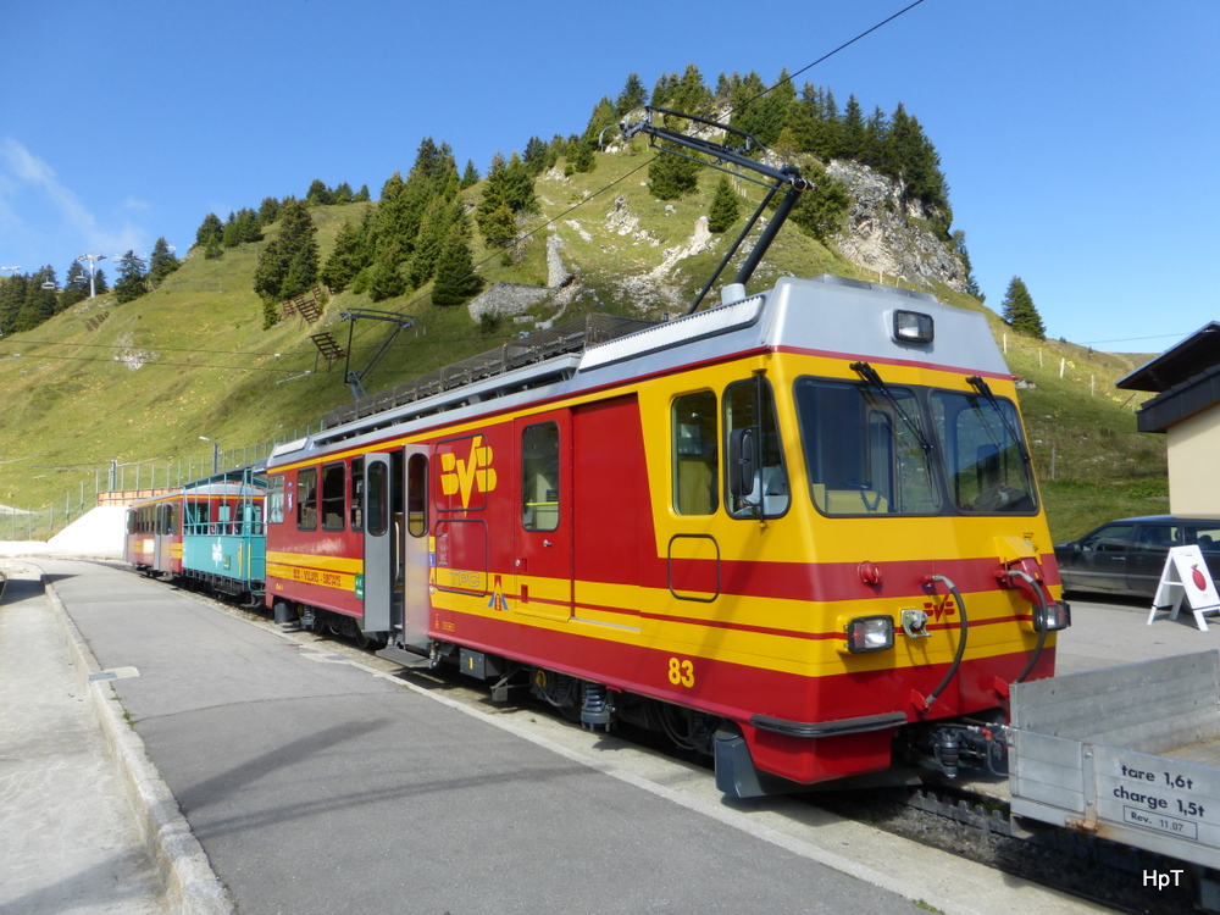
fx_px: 916
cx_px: 610
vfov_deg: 53.1
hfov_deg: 67.3
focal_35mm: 26
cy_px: 458
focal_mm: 4.4
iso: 100
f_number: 4
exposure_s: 1/500
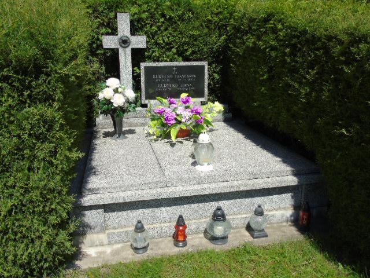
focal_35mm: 29
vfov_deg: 48.2
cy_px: 139
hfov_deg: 61.7
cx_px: 185
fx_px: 310
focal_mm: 5.2
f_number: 3.6
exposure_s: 1/640
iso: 80
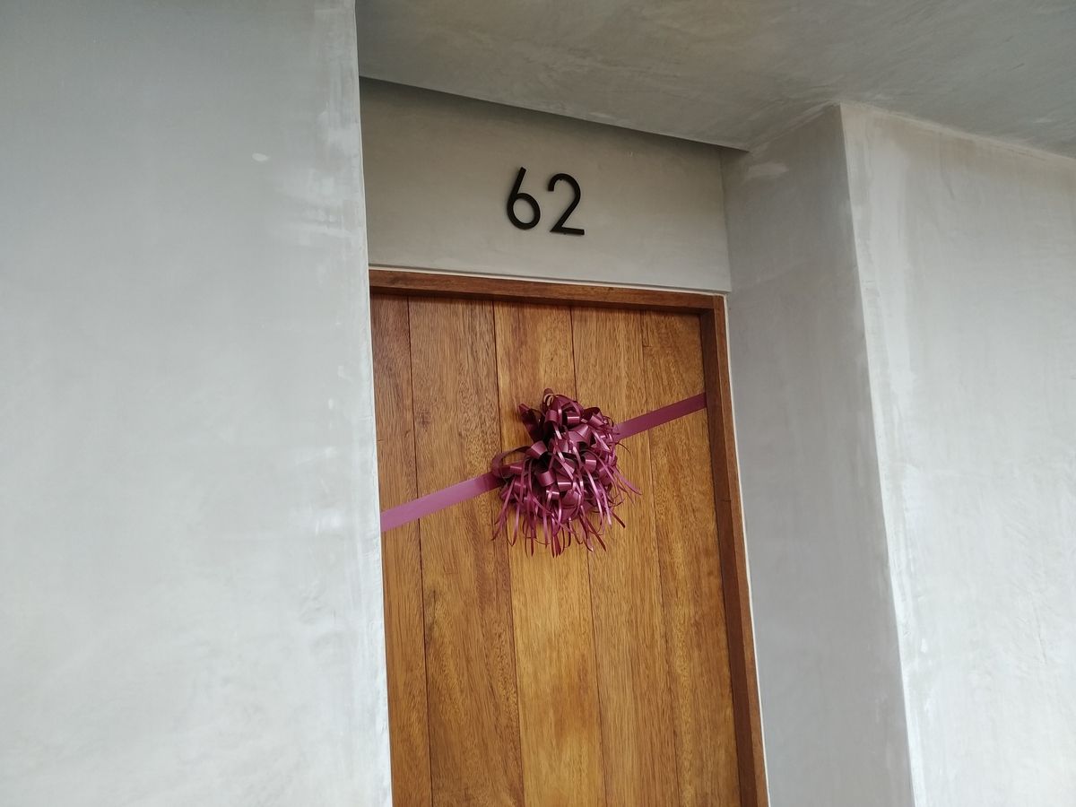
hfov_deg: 67.3
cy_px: 404
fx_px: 808
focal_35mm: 26
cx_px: 538
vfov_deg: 53.1
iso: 125
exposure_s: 1/120
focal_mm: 3.82
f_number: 2.2
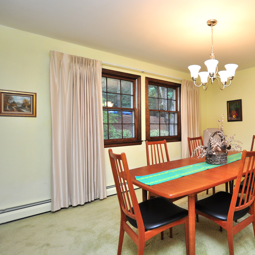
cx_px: 193
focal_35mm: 20
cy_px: 125
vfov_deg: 74.8
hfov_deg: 69.6
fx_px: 167
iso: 500
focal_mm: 10
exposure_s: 1/125
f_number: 3.5
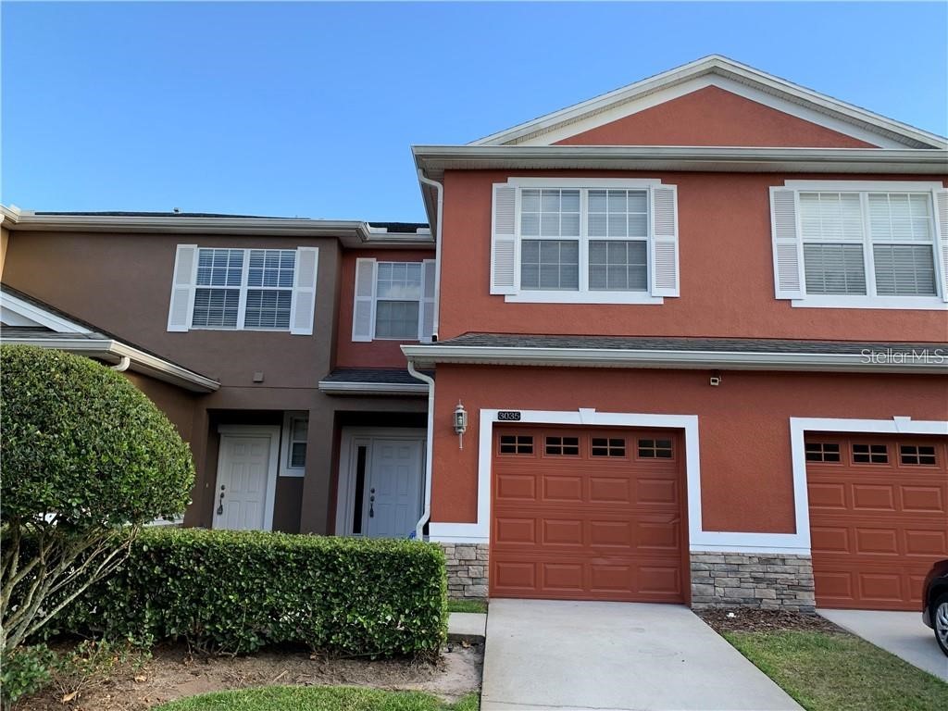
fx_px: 712
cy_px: 356
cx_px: 474
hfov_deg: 67.3
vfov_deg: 53.1
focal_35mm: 26
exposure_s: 1/442
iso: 25
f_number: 1.8
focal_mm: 4.25
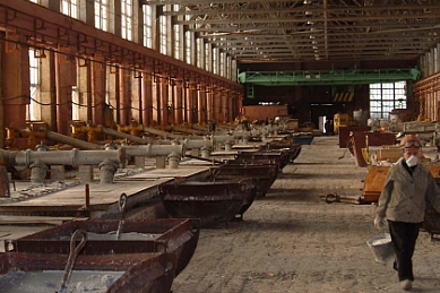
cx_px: 212
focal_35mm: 60
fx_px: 728
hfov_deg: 33.6
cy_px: 156
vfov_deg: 22.7
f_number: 6.7
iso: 200
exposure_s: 1/45
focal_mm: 33
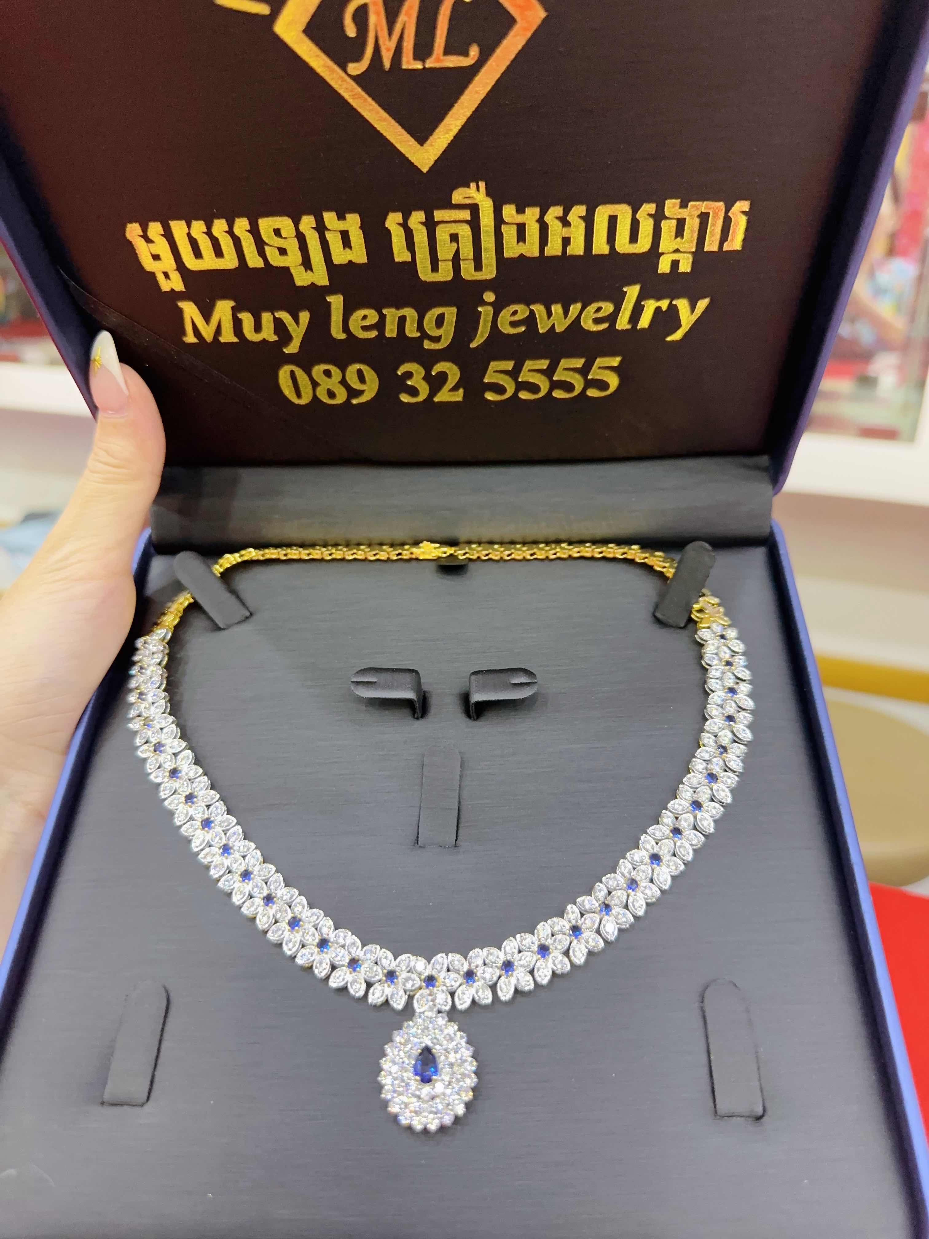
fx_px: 859
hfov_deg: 56.8
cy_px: 620
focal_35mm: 24
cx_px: 464
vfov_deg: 71.6
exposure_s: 1/34
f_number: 1.78
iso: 640
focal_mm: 6.86
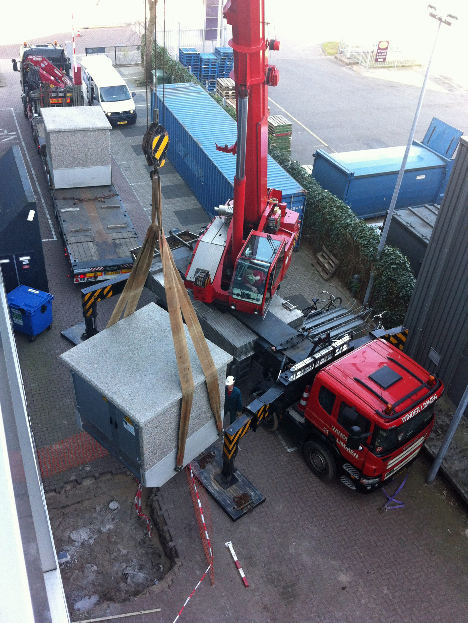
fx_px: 649
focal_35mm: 36
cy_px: 311
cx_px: 231
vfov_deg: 51.4
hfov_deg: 39.7
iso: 100
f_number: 2.8
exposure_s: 1/100
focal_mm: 3.85
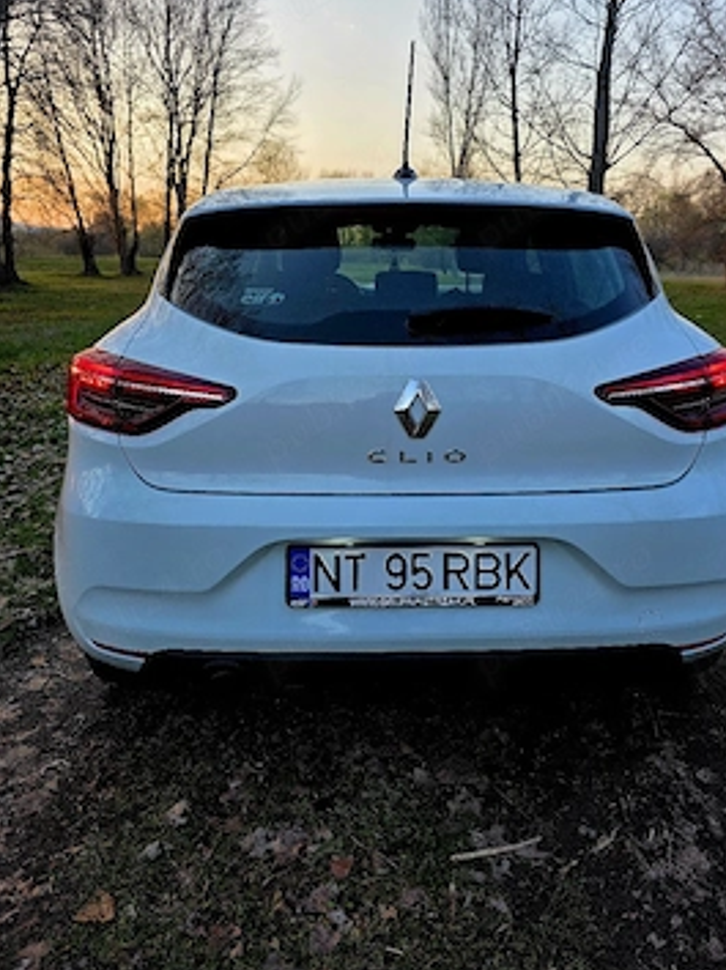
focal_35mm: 26
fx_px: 728
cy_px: 430
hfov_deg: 52.9
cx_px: 405
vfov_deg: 67.1
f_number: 1.7
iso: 50
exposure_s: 1/370
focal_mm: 6.3
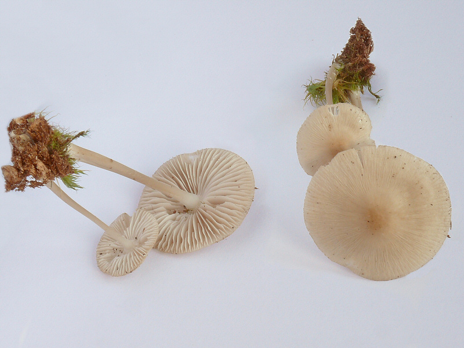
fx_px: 590
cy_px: 174
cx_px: 232
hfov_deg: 42.9
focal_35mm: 44
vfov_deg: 32.9
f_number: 11
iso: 100
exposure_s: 1/2.5
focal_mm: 9.2
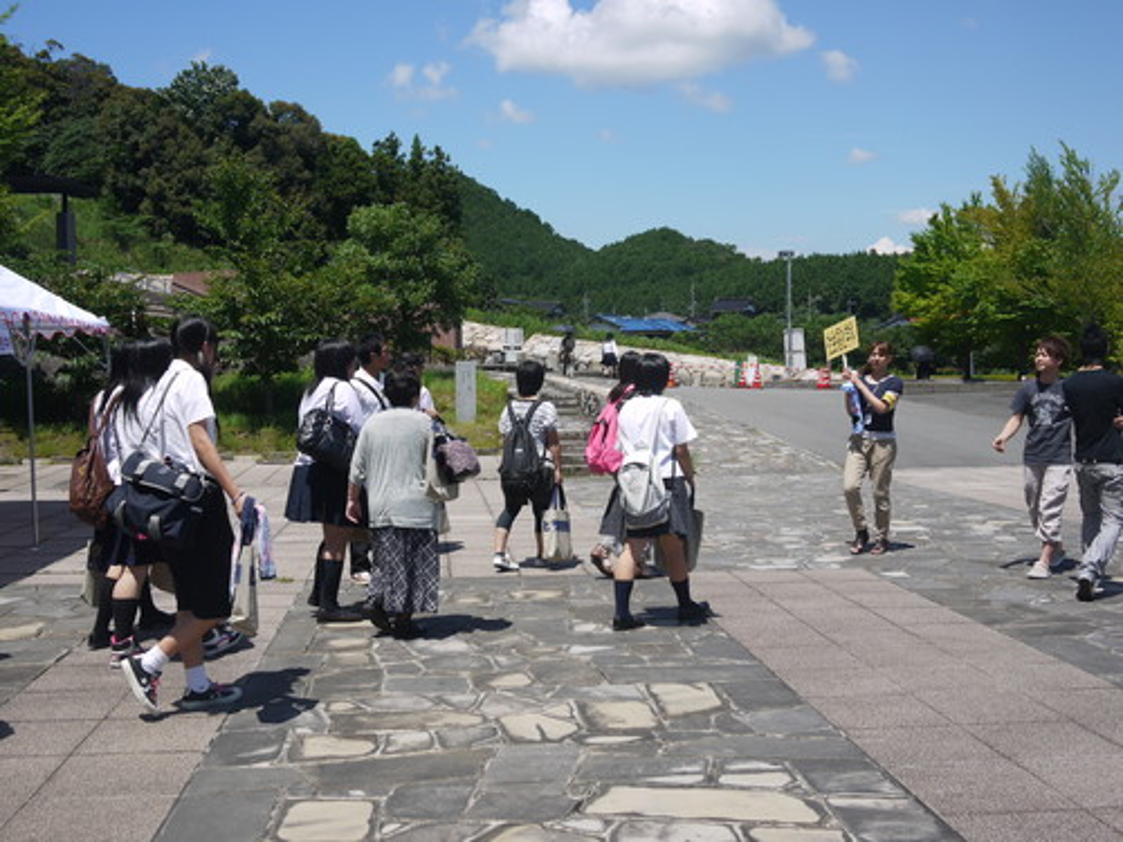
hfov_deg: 46.8
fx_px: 1298
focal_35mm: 40
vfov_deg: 36.0
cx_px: 562
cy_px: 421
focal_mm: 20
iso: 100
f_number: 5.6
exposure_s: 1/640
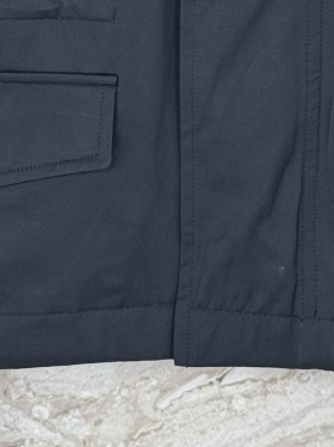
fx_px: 2383
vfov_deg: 10.4
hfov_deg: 8.0
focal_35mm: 185
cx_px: 255
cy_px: -195
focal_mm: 6.76
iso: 50
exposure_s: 1/100
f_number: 1.78
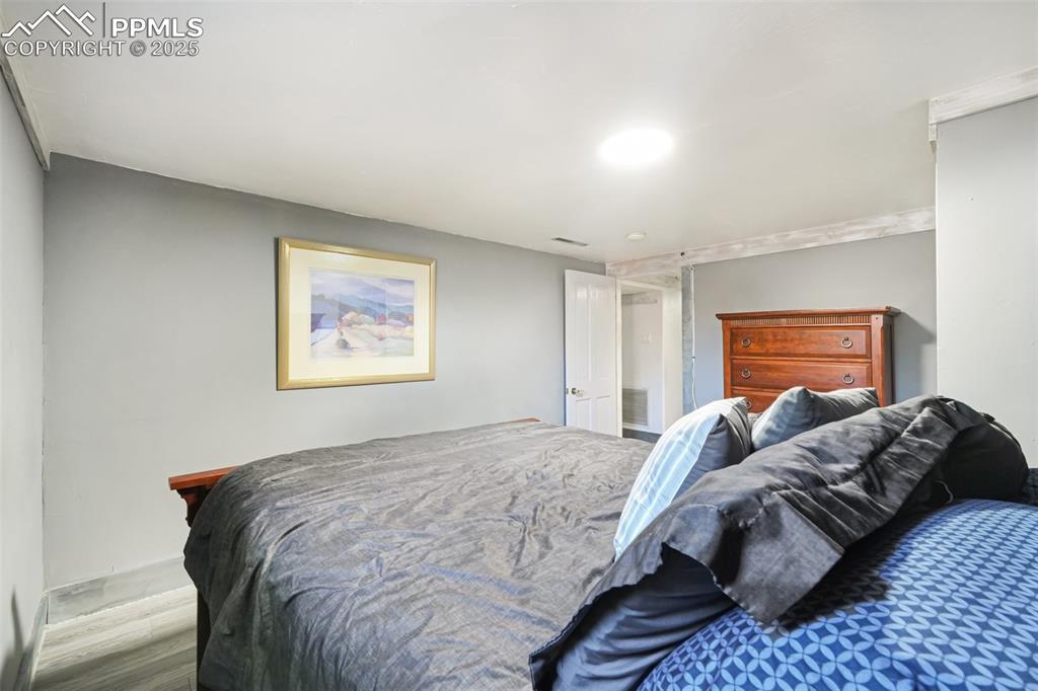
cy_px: 346
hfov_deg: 100.4
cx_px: 519
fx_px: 432
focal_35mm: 15
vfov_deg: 77.3
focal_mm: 10
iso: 800
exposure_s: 3.2
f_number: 8
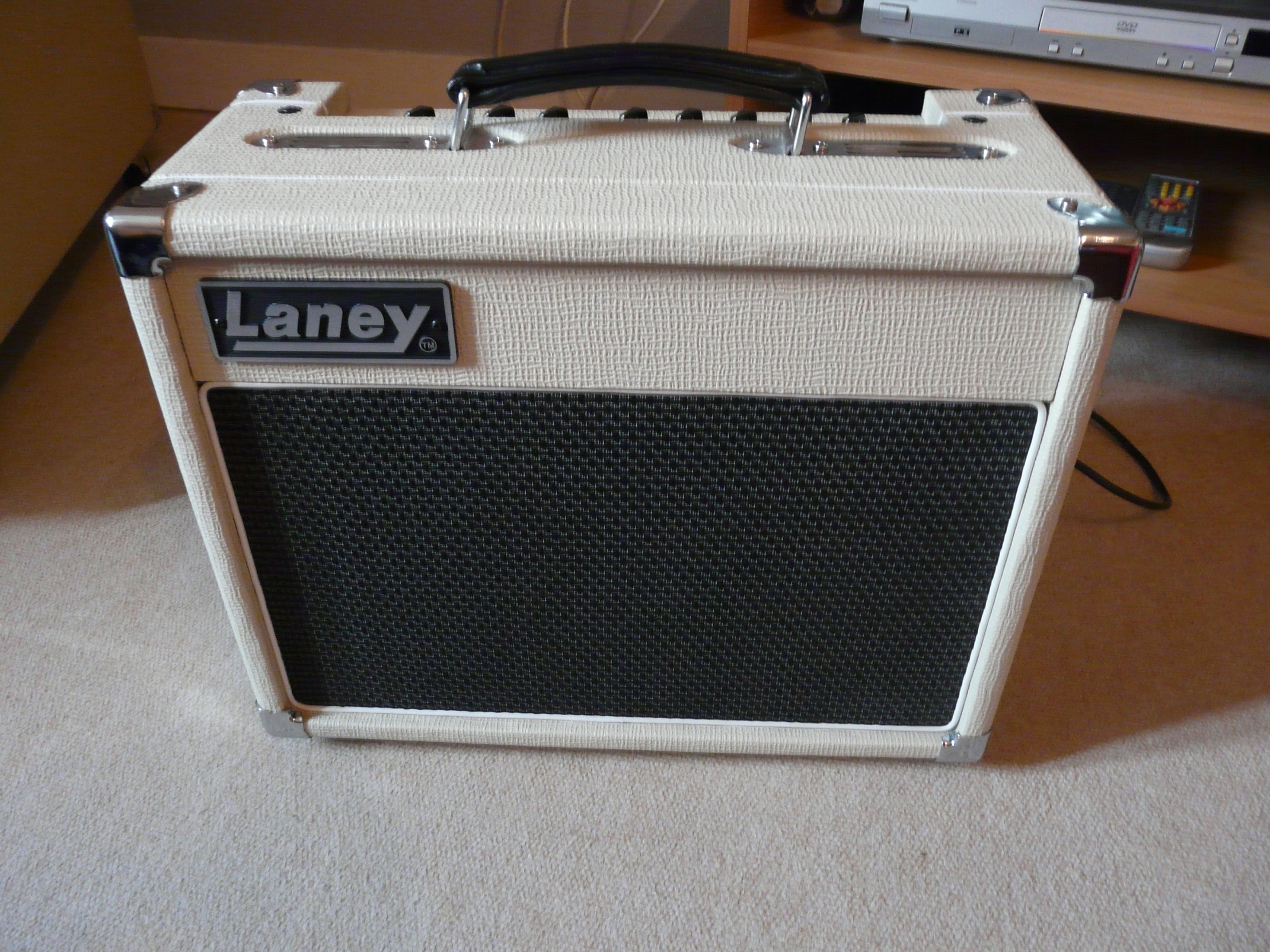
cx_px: 635
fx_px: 1027
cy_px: 476
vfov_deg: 49.8
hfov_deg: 63.4
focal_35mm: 28
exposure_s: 1/13
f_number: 2.8
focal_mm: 4.6
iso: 400
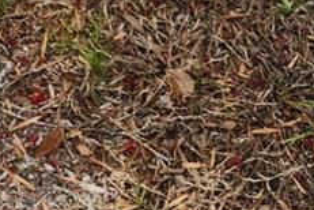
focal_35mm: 124
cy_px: -581
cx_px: 256
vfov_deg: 7.9
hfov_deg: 16.4
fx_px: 1081
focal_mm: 5.4
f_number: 1.8
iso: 20
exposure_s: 1/934
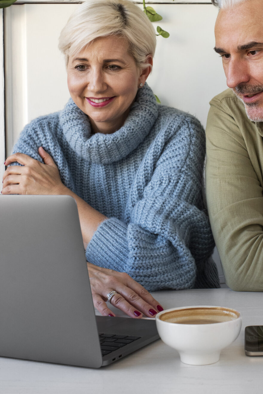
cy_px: 79
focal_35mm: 68
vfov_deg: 29.0
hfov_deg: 20.0
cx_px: 169
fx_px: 744
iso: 800
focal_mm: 35
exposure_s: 1/125
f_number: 8
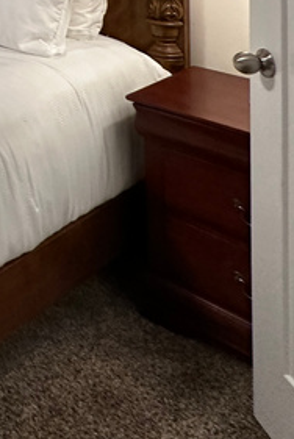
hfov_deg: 17.6
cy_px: -123
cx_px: -302
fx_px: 648
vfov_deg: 30.2
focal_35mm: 53
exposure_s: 1/120
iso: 320
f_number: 2.2
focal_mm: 2.22
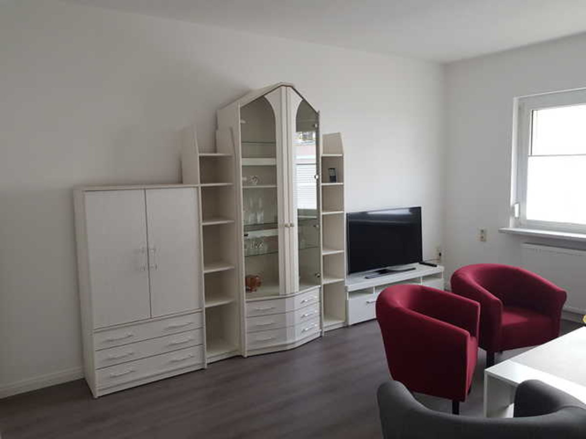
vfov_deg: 53.1
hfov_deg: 67.3
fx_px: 440
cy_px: 220
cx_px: 293
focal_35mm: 26
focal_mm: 4.2
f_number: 1.7
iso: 125
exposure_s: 1/60
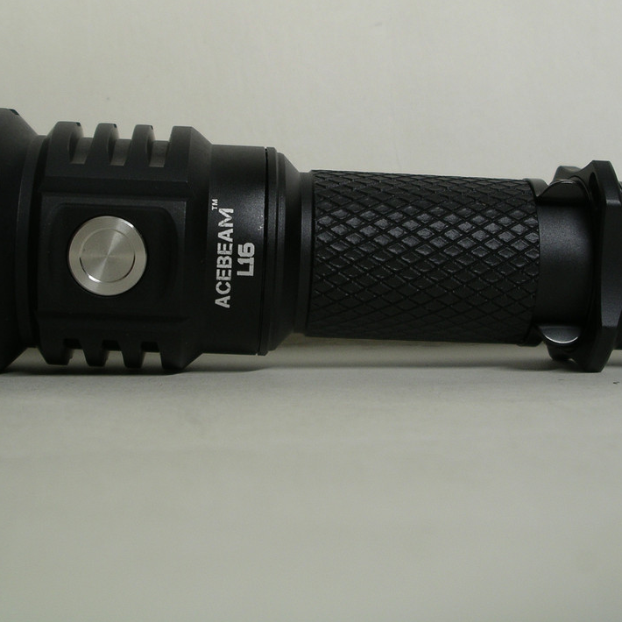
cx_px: 277
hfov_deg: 29.1
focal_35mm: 59
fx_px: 1199
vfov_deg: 28.9
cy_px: 202
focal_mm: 7.8
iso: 64
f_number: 2.8
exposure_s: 1/40
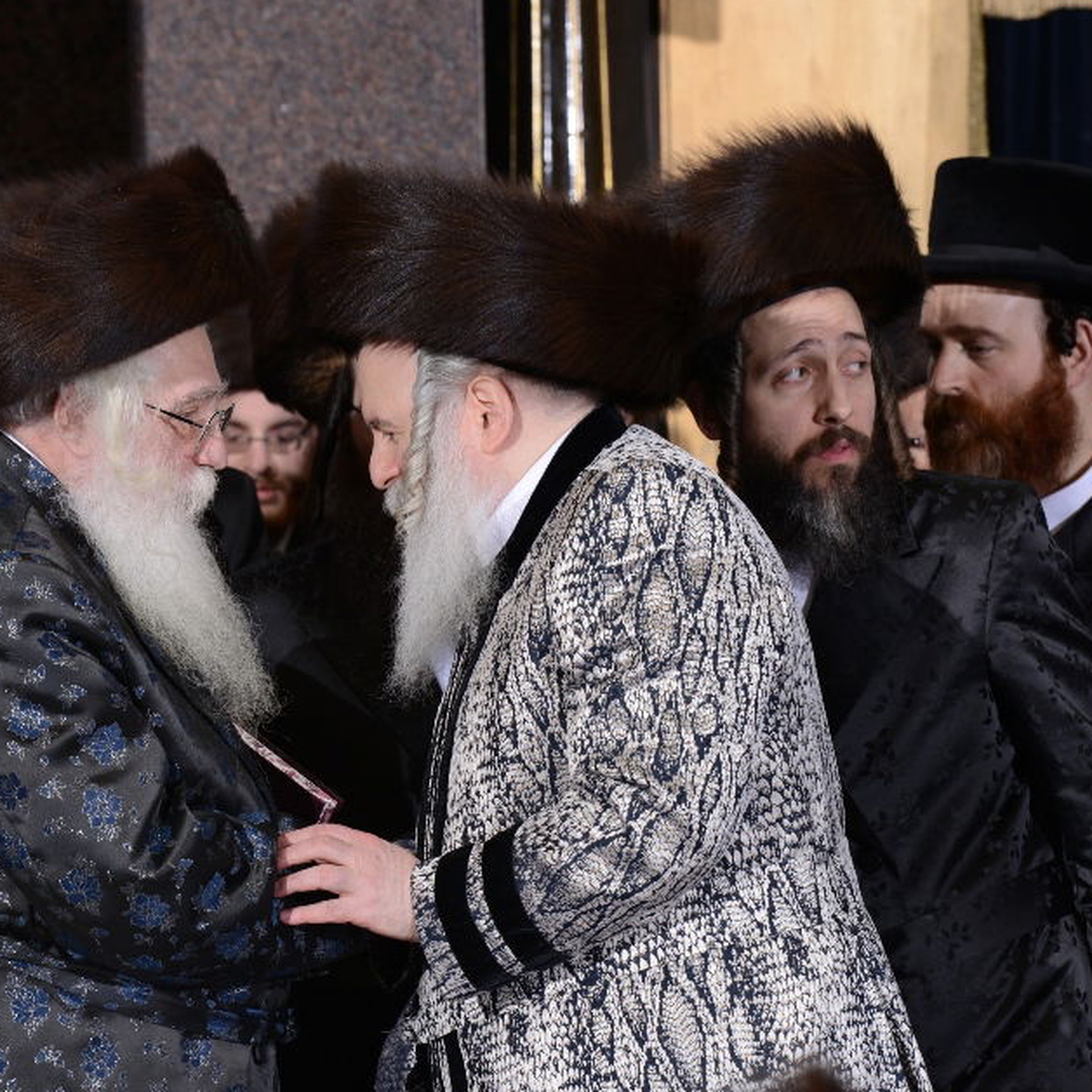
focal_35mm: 222
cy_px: 560
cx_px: 367
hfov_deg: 7.9
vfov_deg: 7.9
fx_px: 7923
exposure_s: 1/160
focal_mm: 160
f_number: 8
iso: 640
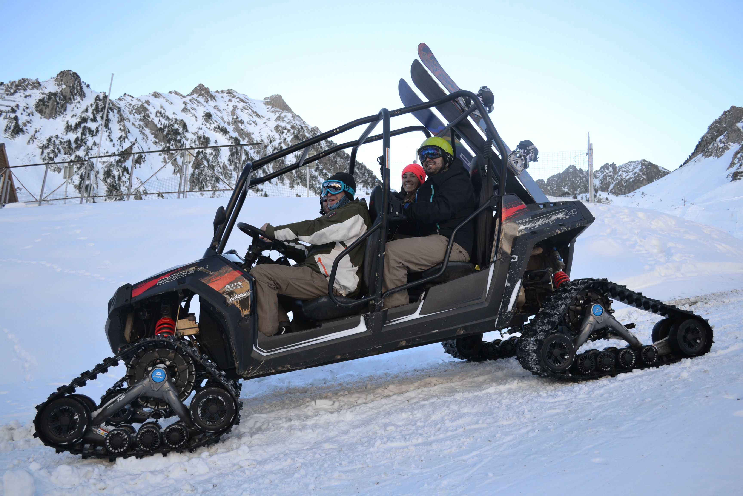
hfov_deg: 61.9
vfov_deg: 43.6
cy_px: 248
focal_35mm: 30
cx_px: 372
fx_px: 619
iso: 400
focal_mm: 20
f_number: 4
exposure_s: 1/1000
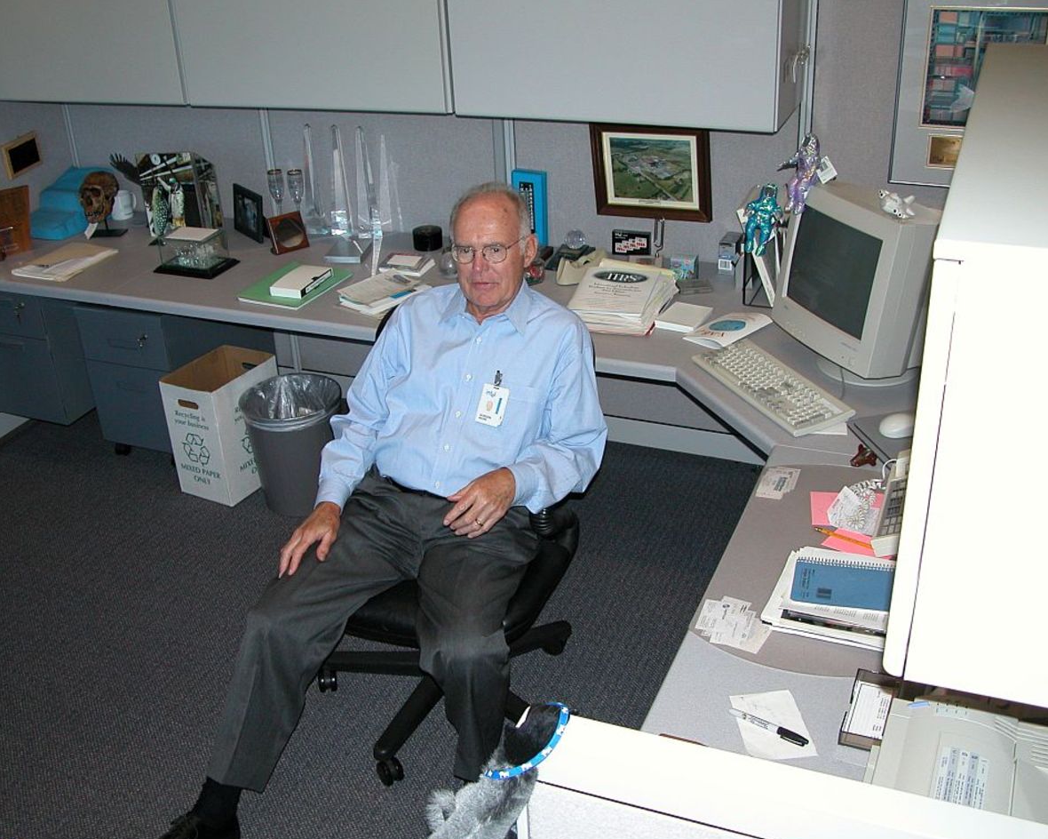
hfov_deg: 50.2
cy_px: 425
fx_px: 1117
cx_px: 482
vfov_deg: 41.2
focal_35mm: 36
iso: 200
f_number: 2.8
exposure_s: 1/60
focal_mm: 8.9
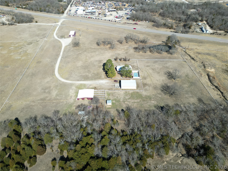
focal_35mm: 24
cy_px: 86
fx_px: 158
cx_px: 114
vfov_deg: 56.8
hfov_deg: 71.6
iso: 110
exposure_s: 1/2000
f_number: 1.7
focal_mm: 6.72
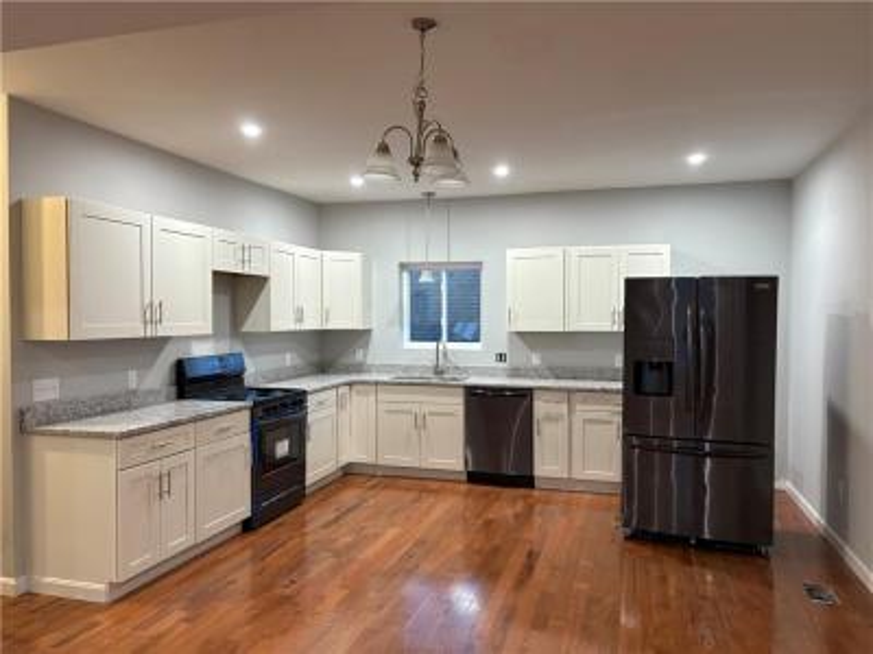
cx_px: 436
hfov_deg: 67.3
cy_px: 327
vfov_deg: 53.1
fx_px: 656
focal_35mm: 26
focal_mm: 5.96
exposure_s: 1/60
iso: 160
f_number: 1.6
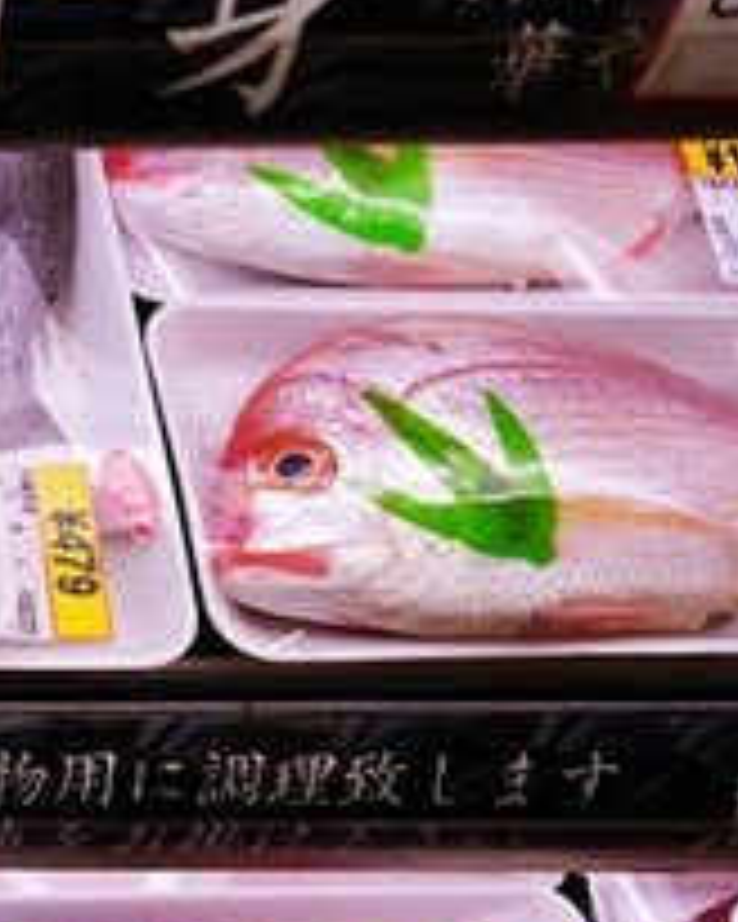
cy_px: 391
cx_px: -729
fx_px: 1802
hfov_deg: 17.1
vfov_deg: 28.7
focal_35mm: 66
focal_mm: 17
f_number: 4.5
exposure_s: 1/80
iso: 160
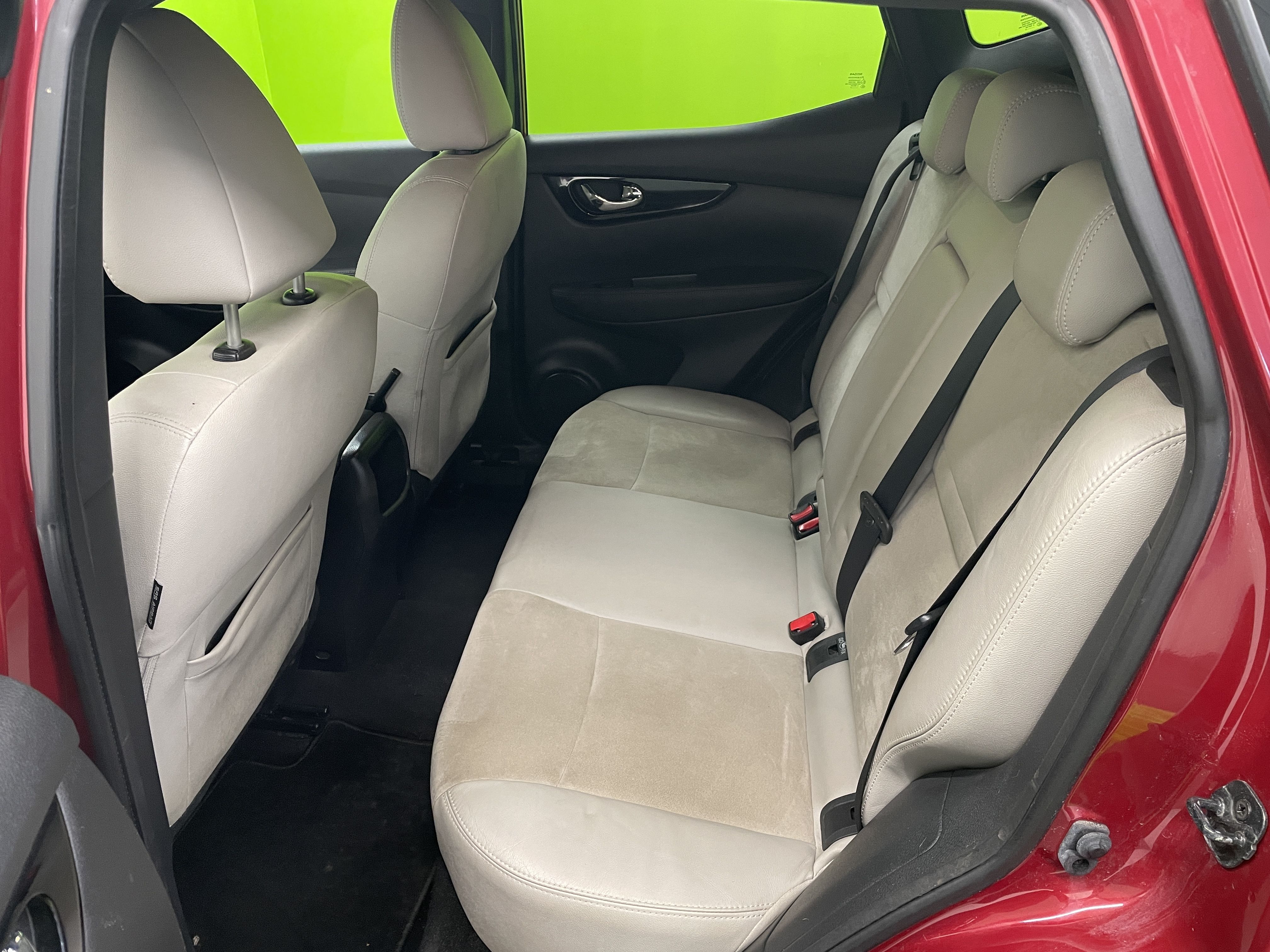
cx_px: 635
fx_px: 954
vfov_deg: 53.1
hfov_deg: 67.3
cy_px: 476
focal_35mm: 26
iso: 250
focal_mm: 4.2
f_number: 1.6
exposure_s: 1/50
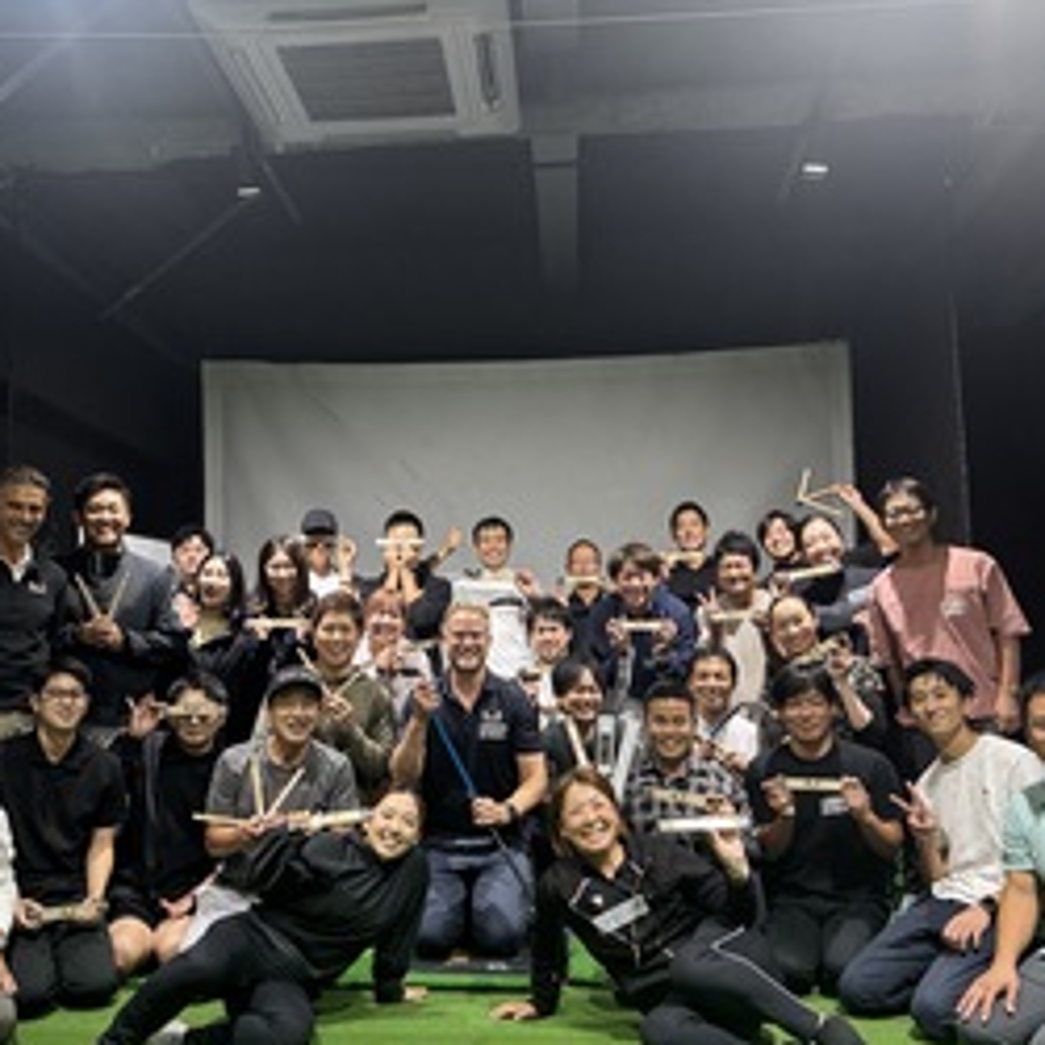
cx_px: 472
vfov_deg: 48.4
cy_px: 552
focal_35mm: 34
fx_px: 1161
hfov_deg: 48.4
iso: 500
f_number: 1.78
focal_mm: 6.76
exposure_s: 1/50
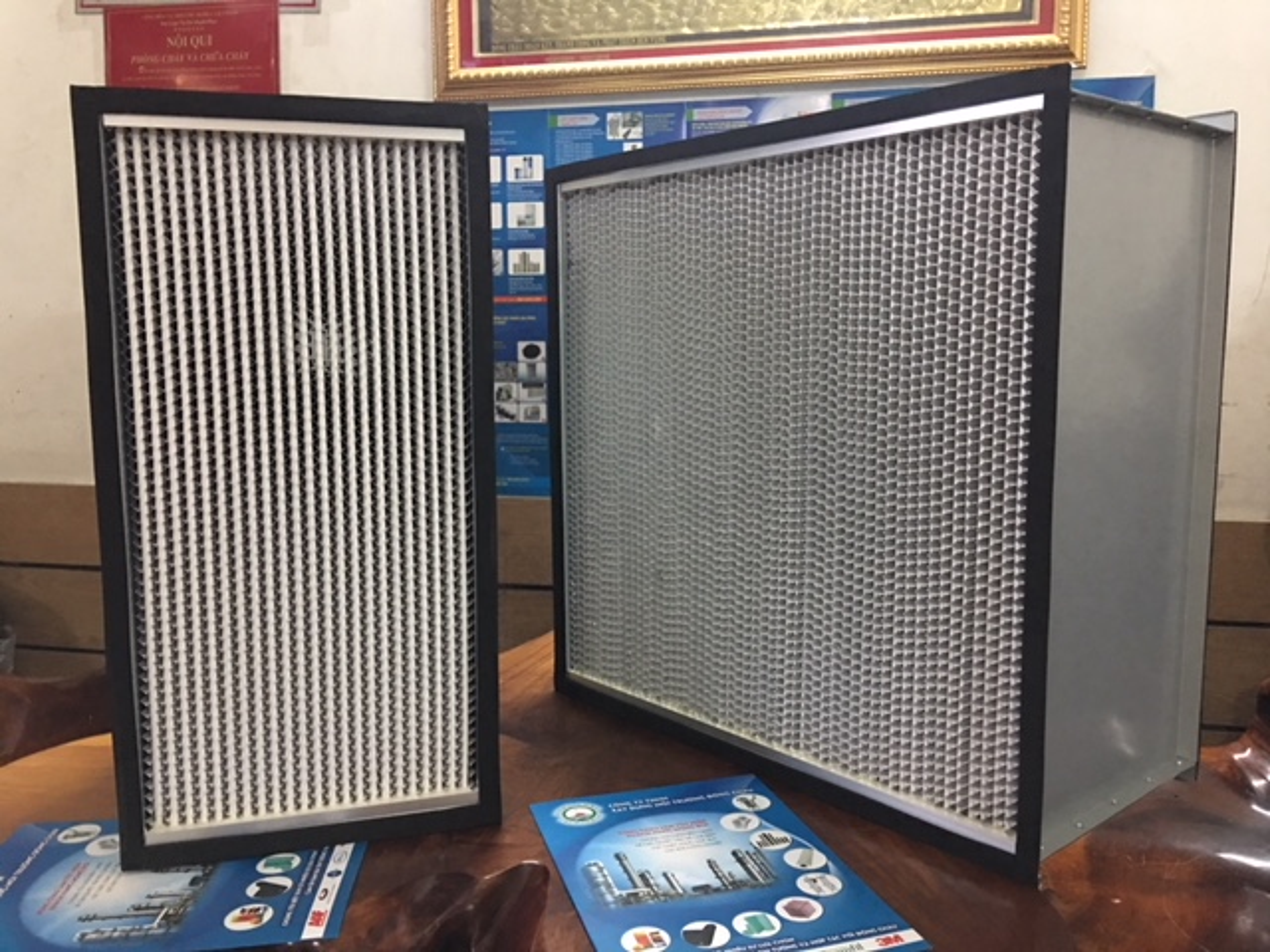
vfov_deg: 48.2
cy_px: 476
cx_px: 635
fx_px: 1064
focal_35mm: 29
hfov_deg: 61.7
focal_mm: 4.15
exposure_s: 1/8
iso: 160
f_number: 2.2
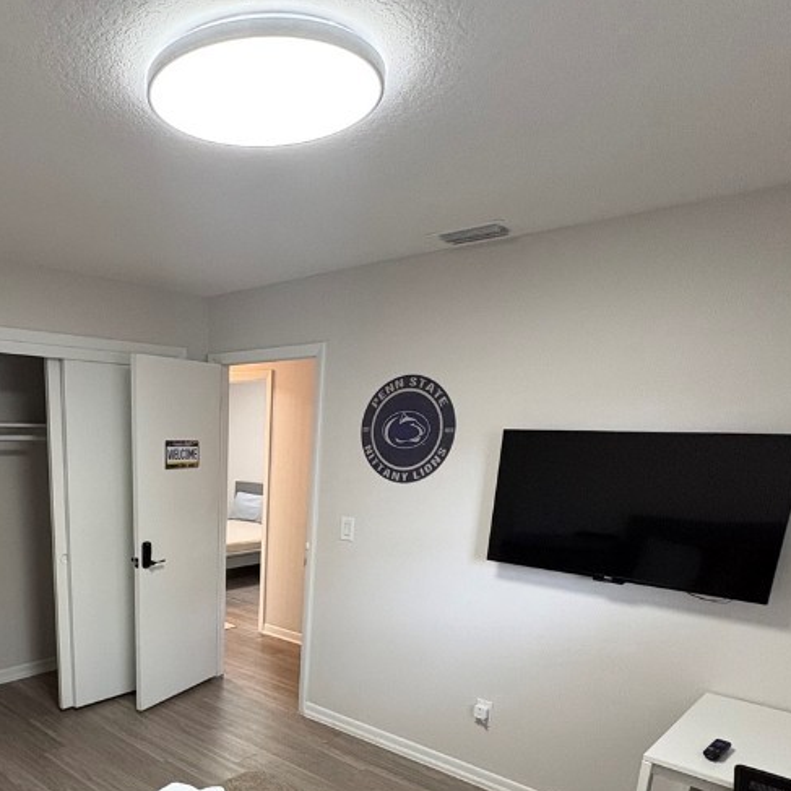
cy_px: 604
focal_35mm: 26
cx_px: 201
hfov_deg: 57.9
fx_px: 672
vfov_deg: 57.5
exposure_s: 1/60
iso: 250
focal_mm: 2.22
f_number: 2.2
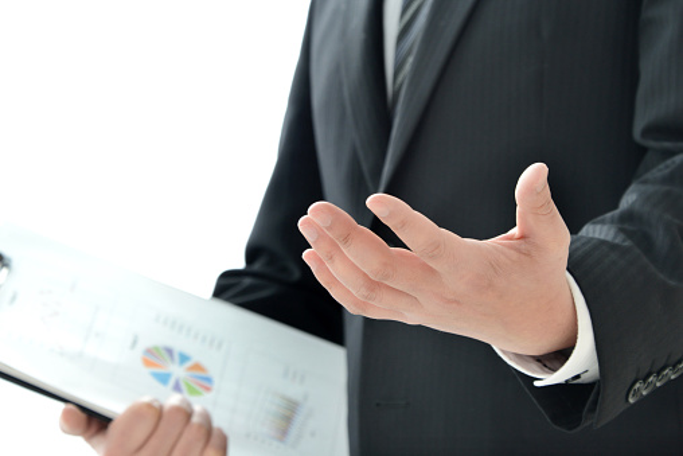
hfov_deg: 16.4
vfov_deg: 11.0
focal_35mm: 125
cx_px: 342
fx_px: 2372
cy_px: 228
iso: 640
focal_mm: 125
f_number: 8
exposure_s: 1/10
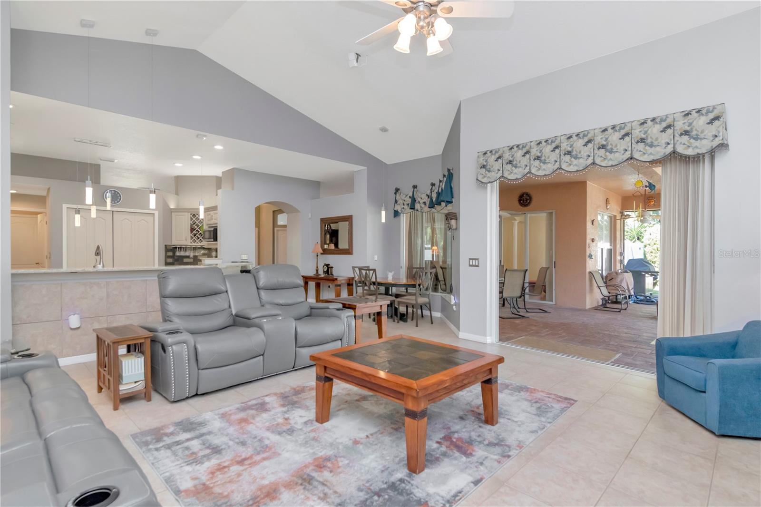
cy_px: 254
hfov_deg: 90.0
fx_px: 380
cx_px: 380
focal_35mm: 18
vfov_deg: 67.4
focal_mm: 12
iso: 1600
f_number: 7.1
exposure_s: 1/60
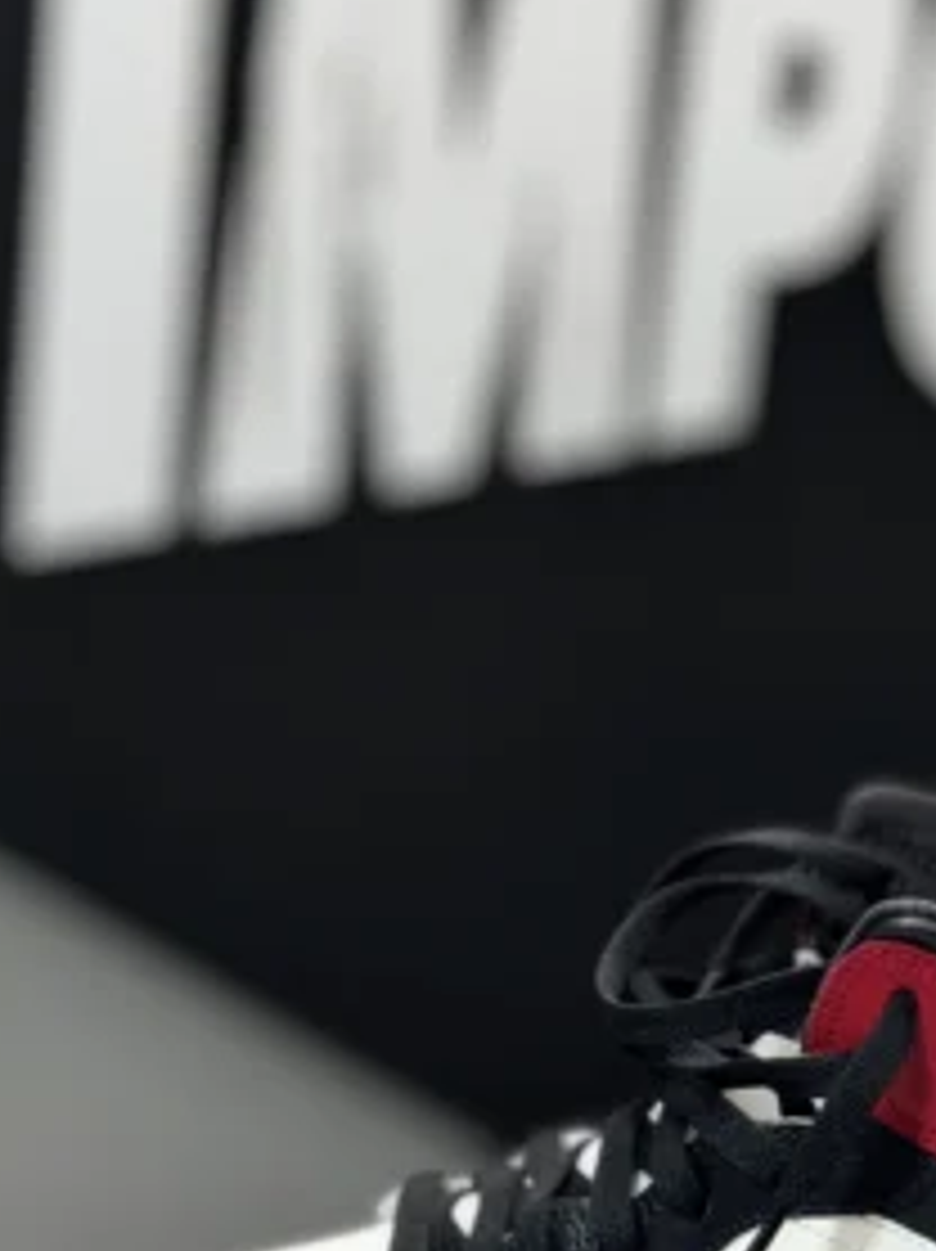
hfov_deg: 14.9
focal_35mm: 99
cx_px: 680
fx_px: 3575
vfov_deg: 19.8
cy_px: 803
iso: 250
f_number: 1.78
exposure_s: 1/60
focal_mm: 6.76
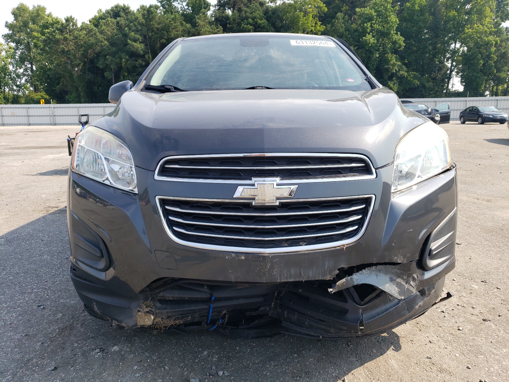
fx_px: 382
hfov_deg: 67.3
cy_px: 191
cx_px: 254
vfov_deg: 53.1
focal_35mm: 26
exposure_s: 1/1667
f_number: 1.5
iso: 50
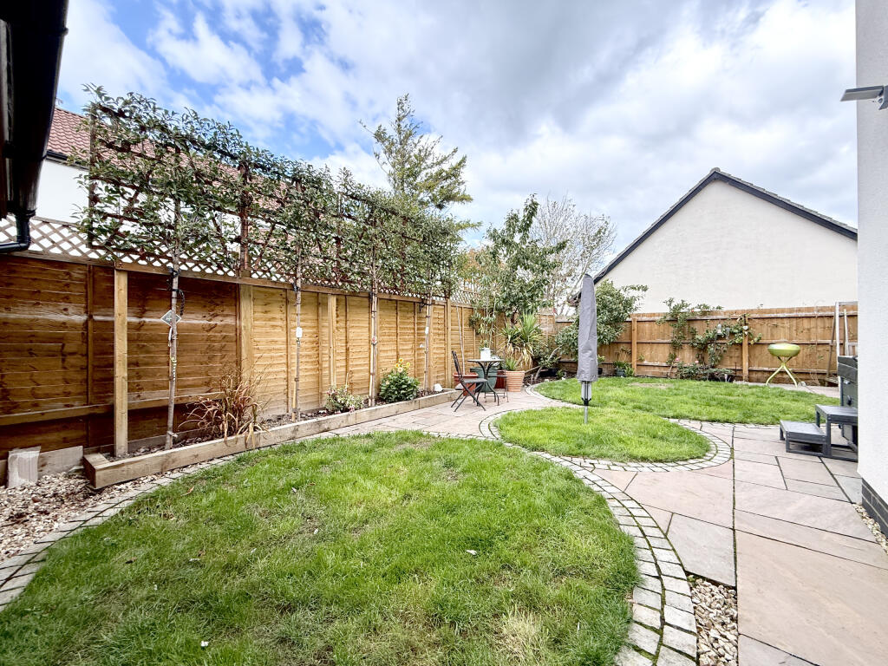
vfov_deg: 85.7
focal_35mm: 14
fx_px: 359
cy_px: 333
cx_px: 444
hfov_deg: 102.1
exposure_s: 1/338
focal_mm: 2.22
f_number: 2.2
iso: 64
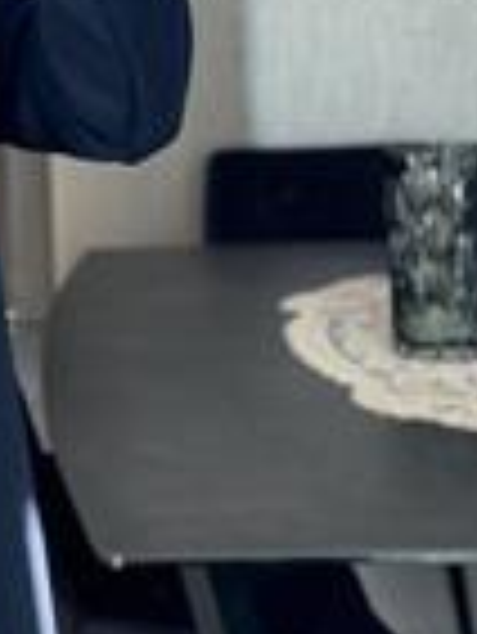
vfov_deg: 11.5
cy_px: 315
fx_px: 3155
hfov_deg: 8.4
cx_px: -292
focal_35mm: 172
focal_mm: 6.86
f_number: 1.78
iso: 80
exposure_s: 1/183
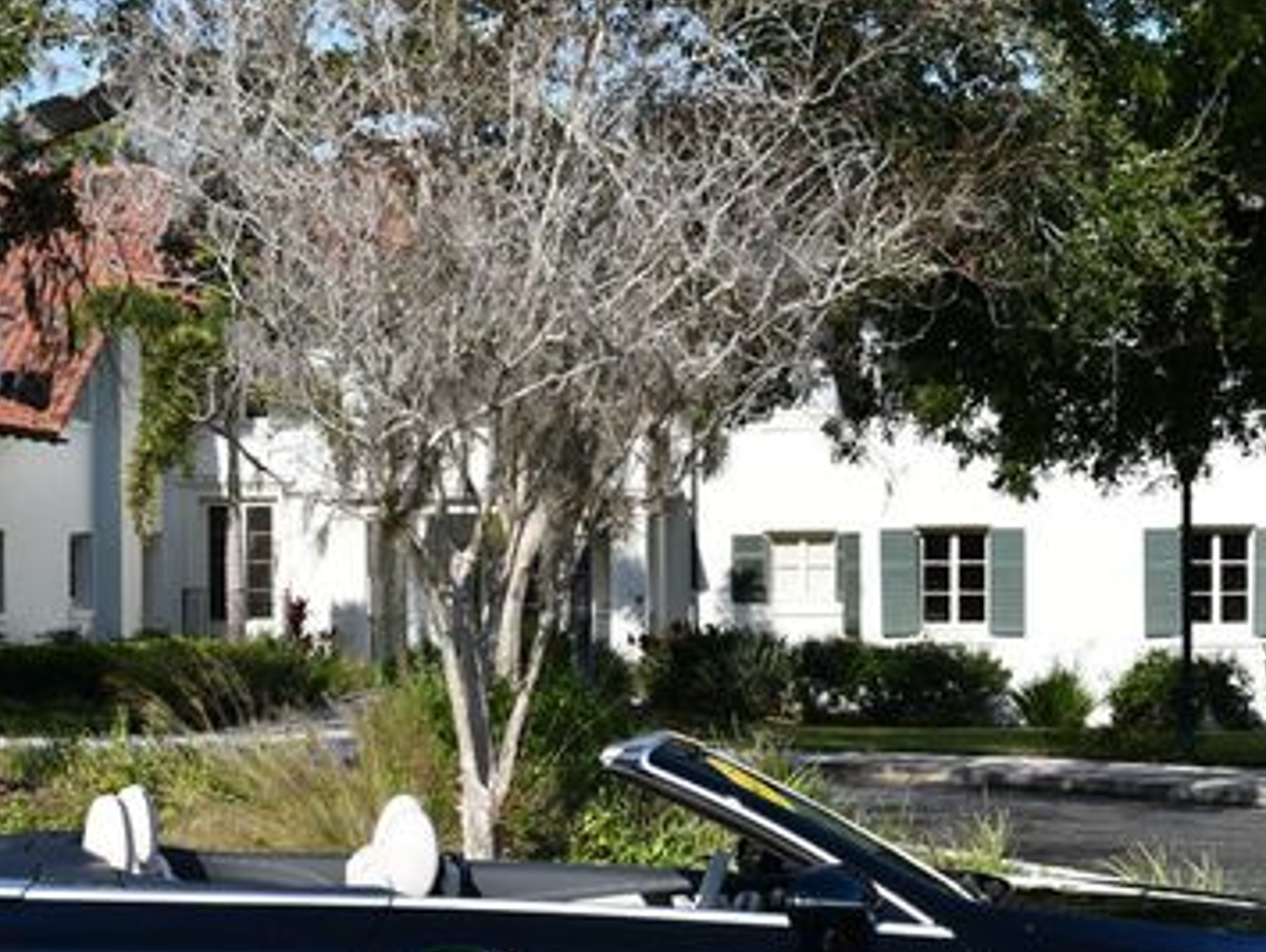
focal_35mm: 104
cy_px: 713
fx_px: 3807
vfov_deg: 14.2
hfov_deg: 18.9
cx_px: 596
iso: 100
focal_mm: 30
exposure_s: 1/320
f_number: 9
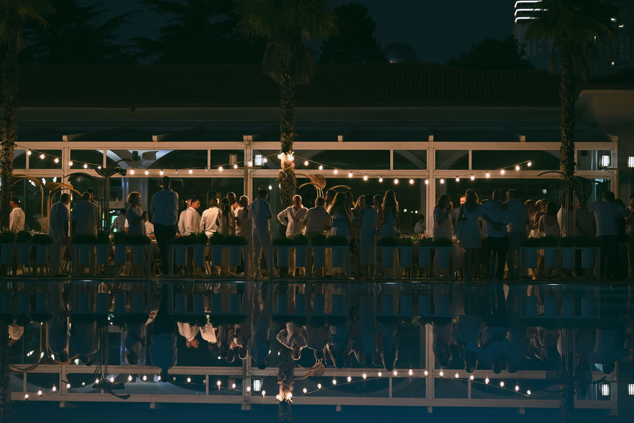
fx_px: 1497
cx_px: 317
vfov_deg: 16.1
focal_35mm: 85
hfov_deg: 23.9
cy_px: 212
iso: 1000
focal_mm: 85
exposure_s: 1/250
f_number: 2.5
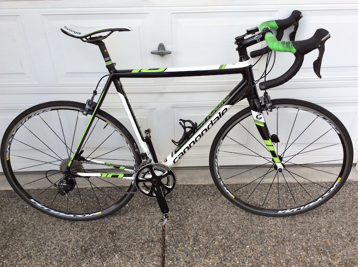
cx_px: 179
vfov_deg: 44.1
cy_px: 134
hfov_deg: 56.9
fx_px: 331
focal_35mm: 32
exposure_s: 1/146
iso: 32
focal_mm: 3.3
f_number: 2.4
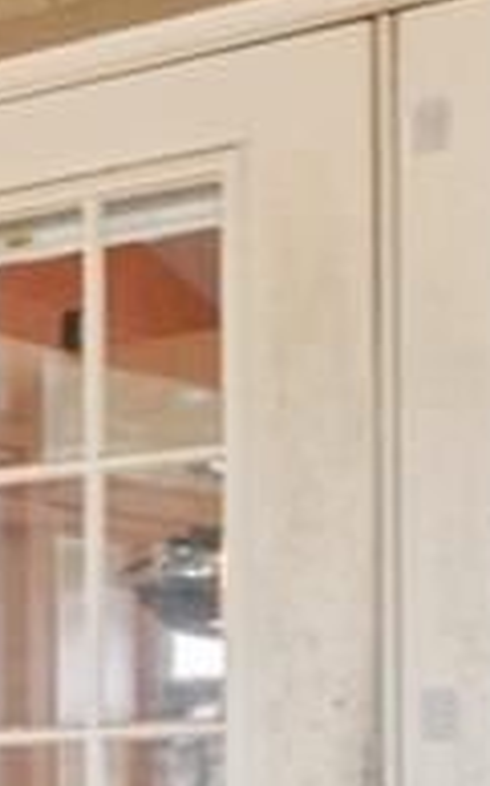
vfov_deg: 15.8
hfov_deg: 9.2
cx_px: -745
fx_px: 2696
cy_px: 1013
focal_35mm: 126
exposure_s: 1.6
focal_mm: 10
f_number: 9
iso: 100
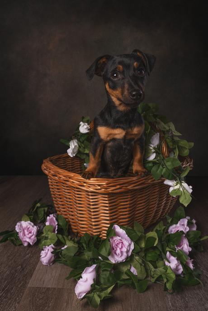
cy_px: 156
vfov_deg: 68.2
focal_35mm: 27
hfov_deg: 48.6
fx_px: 231
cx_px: 104
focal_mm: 26.6
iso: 100
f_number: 7.1
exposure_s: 1/250
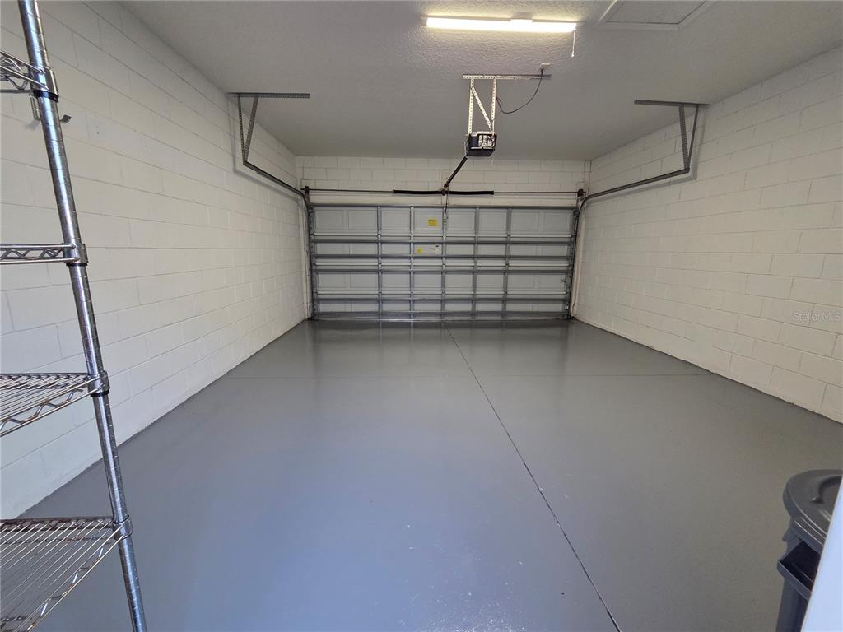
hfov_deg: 106.2
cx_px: 422
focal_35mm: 13
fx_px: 317
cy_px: 316
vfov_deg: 89.9
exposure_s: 1/60
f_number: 2.2
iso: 320
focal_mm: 2.2
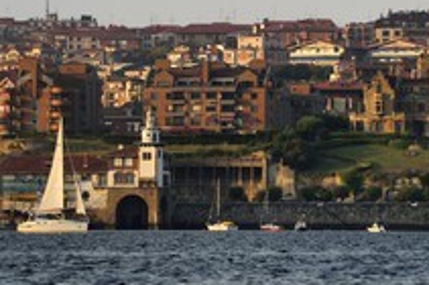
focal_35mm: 399
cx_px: 362
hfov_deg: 5.2
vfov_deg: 3.4
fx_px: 4747
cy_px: 65
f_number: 9
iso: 400
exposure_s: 1/640
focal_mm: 200
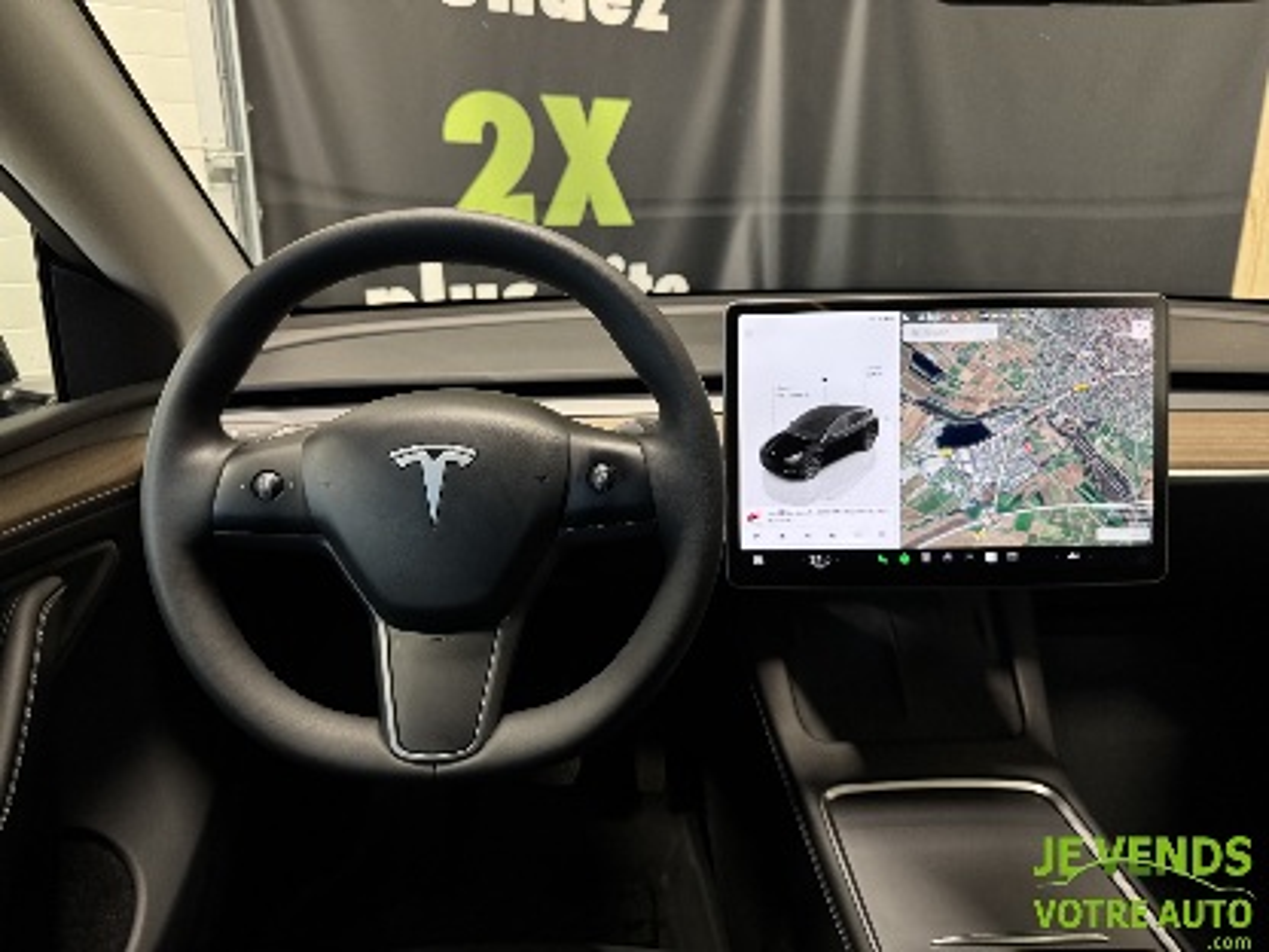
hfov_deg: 71.6
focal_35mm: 24
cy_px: 476
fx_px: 880
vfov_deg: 56.8
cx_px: 634
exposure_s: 1/33
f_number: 1.78
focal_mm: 6.76
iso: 640
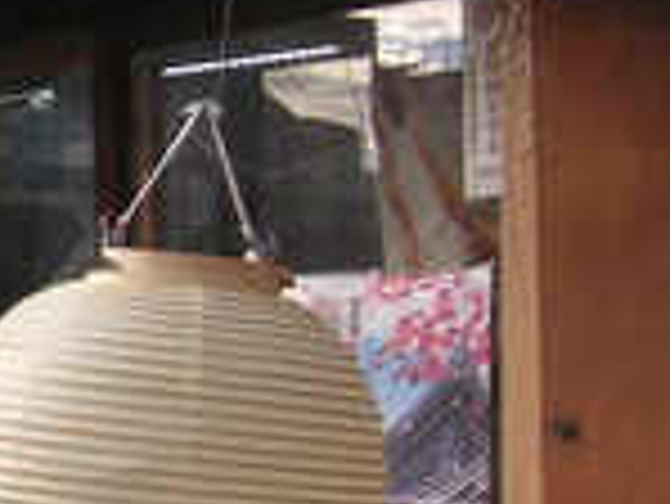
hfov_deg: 16.1
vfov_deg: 13.2
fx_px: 2170
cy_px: 369
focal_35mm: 112
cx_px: -333
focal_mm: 6.1
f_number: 2.8
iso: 50
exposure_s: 1/350
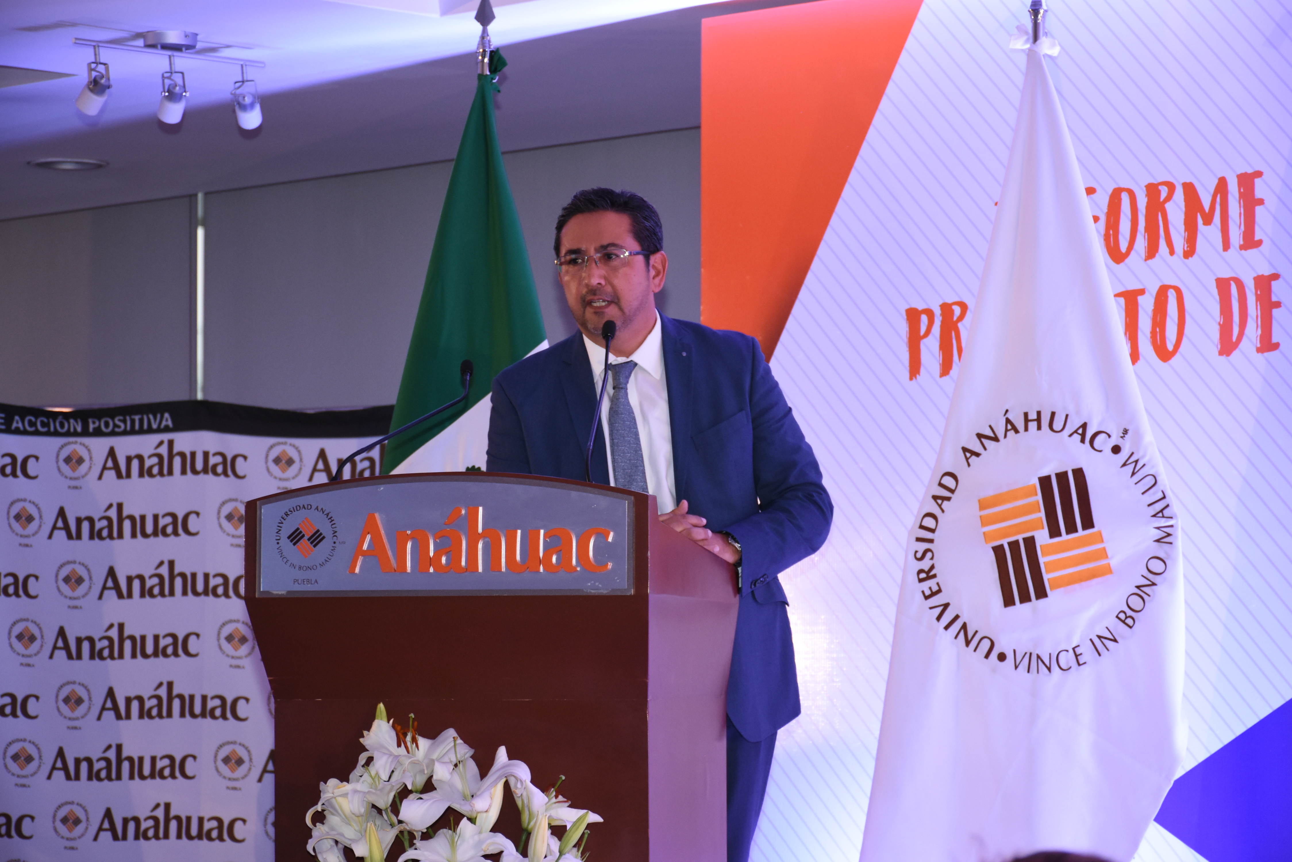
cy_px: 431
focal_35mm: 112
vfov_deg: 12.2
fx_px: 4038
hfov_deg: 18.2
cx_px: 646
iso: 1250
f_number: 5.6
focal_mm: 75
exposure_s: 1/60
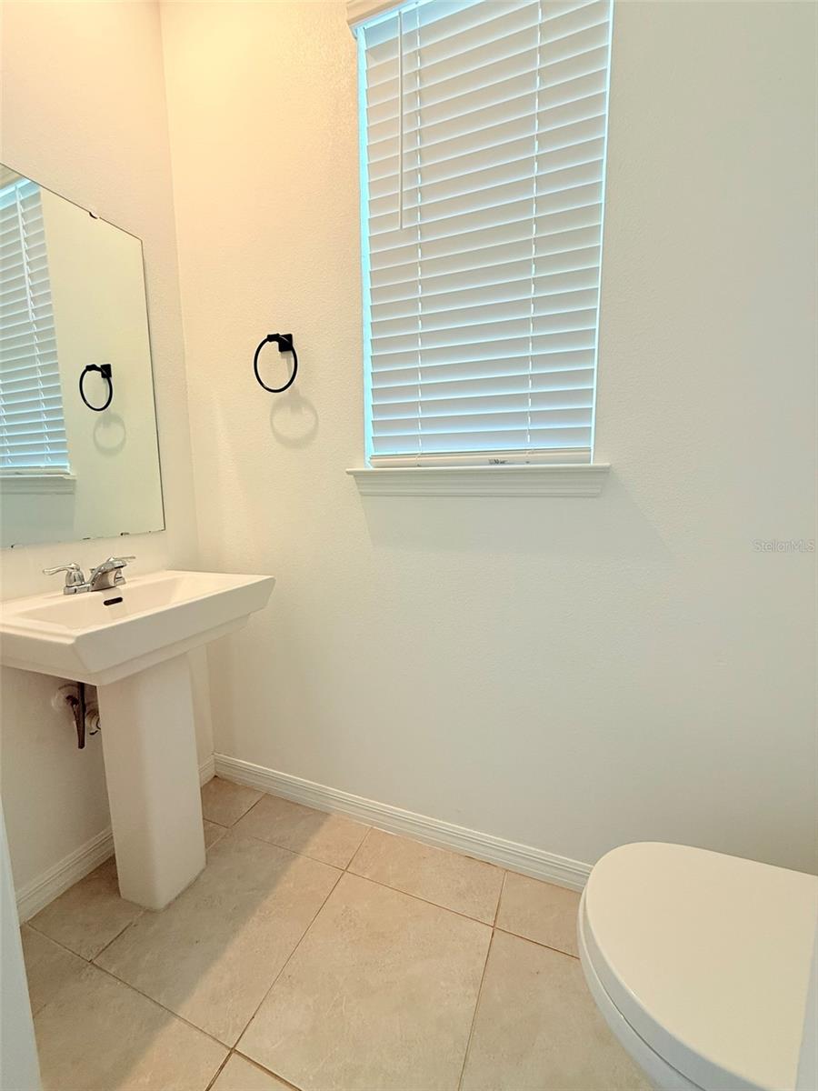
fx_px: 441
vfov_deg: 102.1
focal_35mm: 14
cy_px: 546
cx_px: 409
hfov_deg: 85.7
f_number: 2.2
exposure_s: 1/120
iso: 160
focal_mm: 2.22
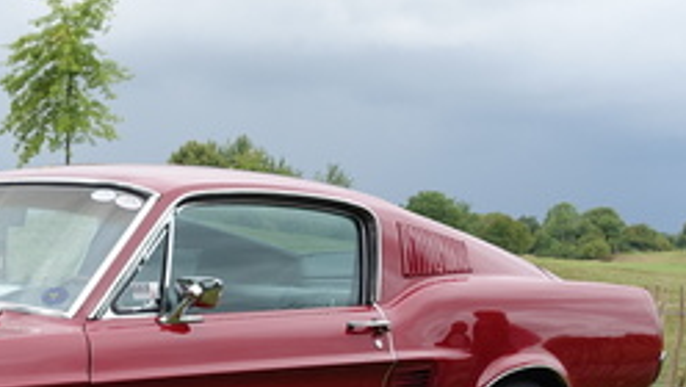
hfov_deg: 23.8
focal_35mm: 86
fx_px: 1566
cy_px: 409
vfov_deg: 13.8
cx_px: 17
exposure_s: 1/250
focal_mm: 12.35
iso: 125
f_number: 5.6
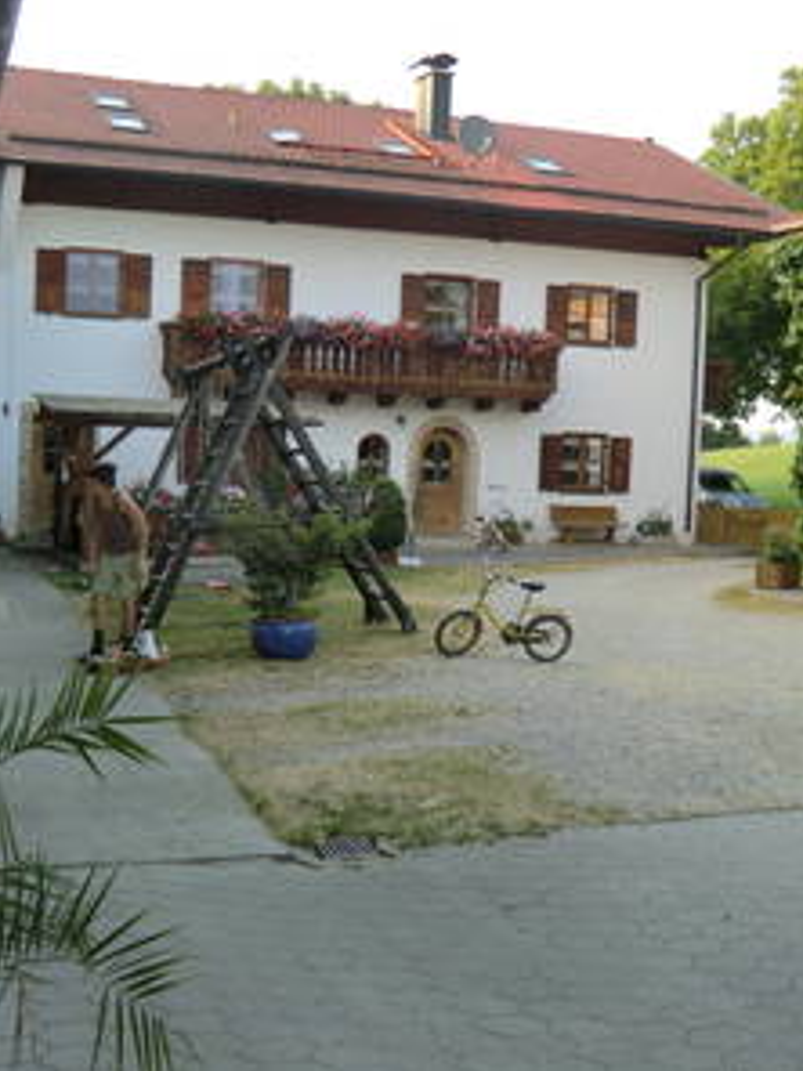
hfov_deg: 31.5
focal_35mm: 46
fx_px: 1423
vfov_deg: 41.2
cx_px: 430
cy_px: 536
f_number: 3.6
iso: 64
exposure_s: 1/80
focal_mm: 6.1
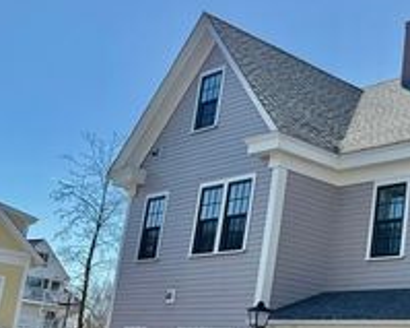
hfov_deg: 28.3
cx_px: 480
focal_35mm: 59
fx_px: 716
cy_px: 234
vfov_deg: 25.6
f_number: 1.78
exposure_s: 1/5319
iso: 80
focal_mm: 6.76
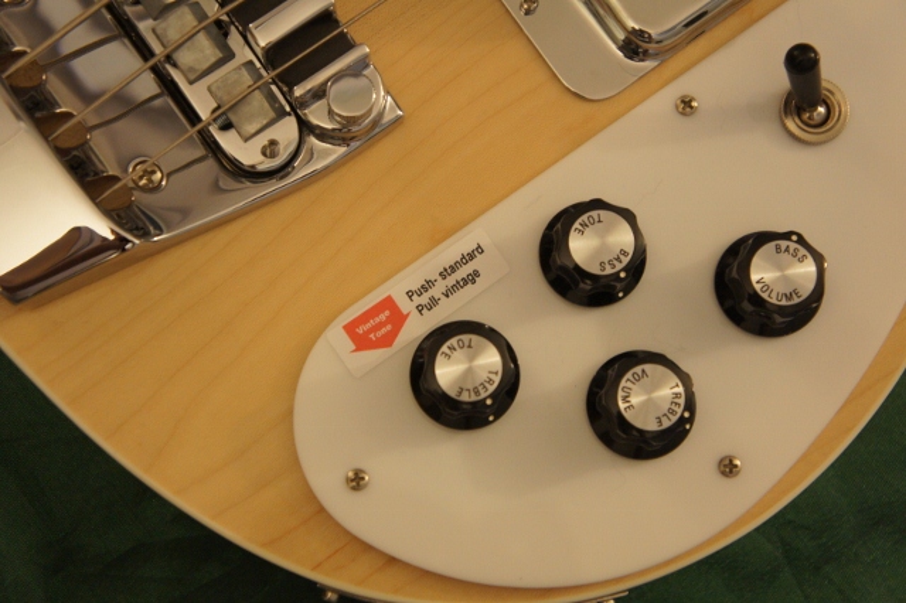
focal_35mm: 63
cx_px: 453
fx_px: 1585
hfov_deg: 31.9
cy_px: 302
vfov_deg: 21.5
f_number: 5
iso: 1600
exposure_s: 1/30
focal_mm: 42
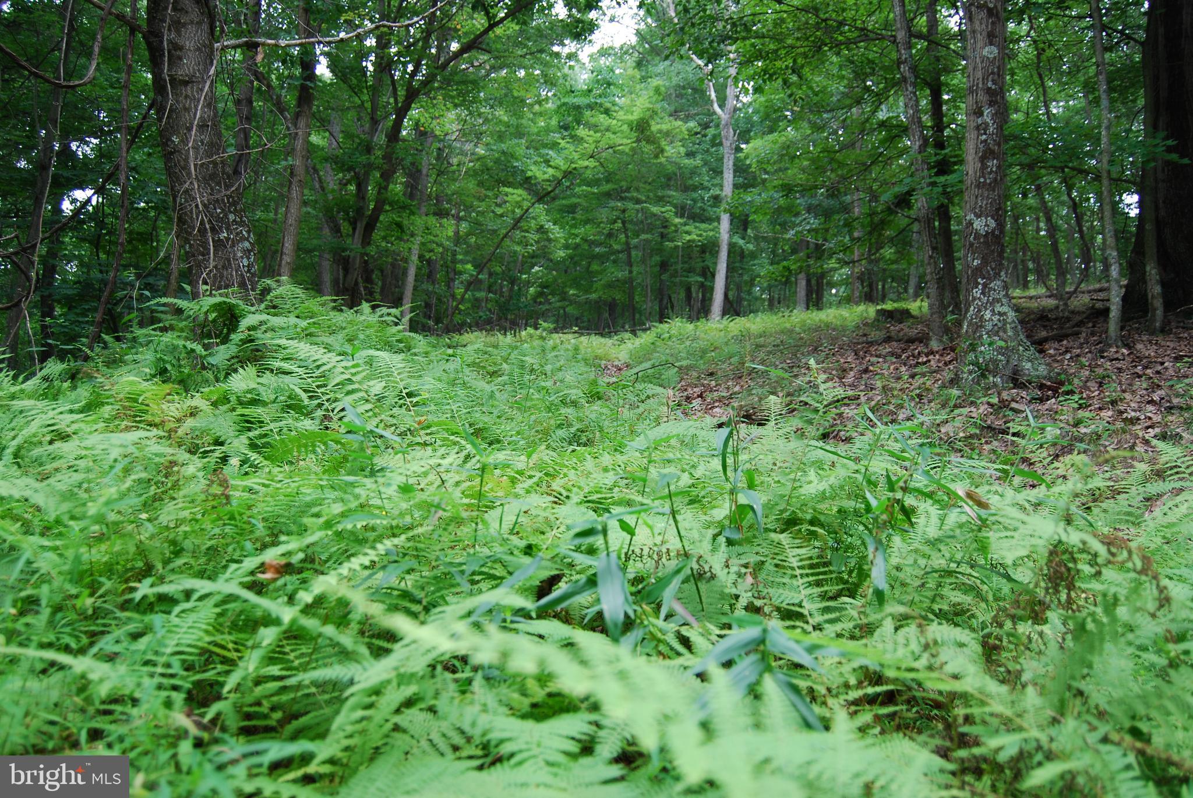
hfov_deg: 57.2
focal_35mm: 33
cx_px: 596
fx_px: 1095
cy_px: 399
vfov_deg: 40.1
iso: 200
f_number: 3.8
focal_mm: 22
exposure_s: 1/60
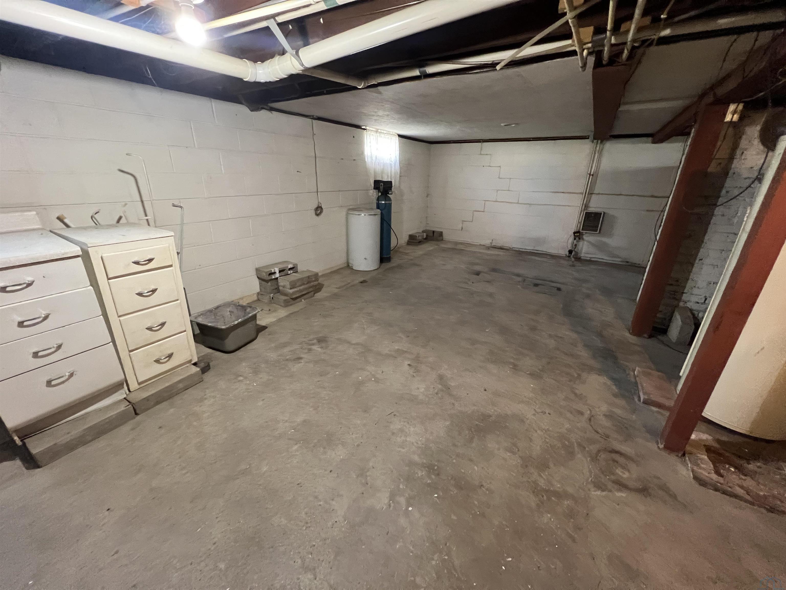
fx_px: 295
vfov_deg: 89.9
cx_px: 393
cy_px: 295
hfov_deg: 106.2
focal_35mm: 13
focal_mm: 1.57
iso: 640
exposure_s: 1/60
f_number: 1.8
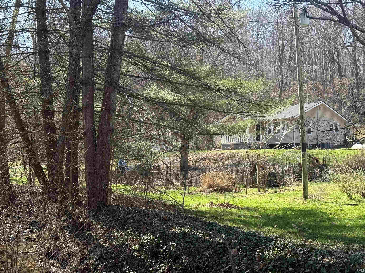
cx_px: 182
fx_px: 506
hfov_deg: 39.7
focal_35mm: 48
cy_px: 136
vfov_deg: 30.3
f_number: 1.78
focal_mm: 6.76
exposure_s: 1/885
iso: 80
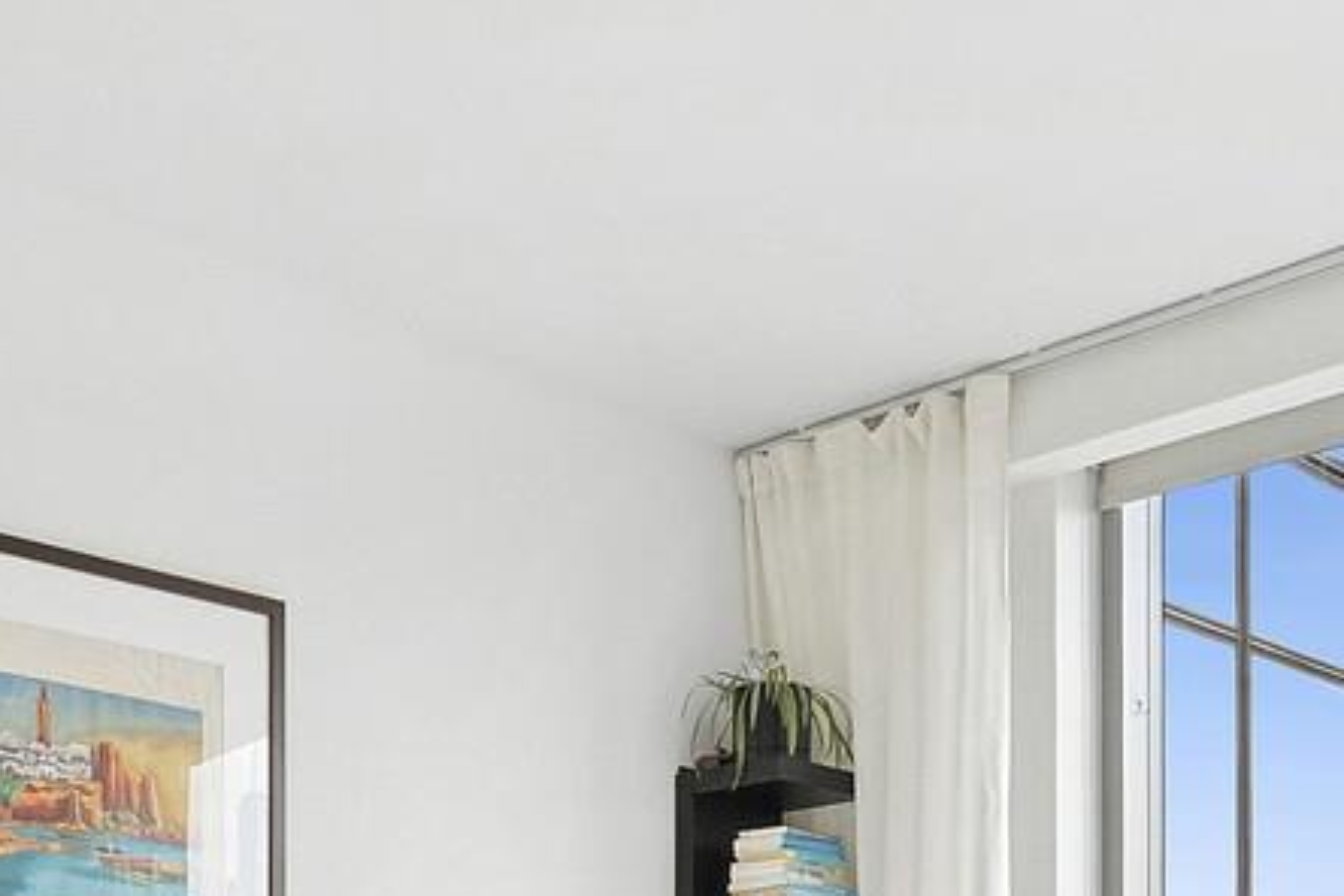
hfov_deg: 36.2
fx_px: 2016
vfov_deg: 22.1
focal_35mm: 54
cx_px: 365
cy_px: 1214
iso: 1600
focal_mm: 16
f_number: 16
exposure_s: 1/60
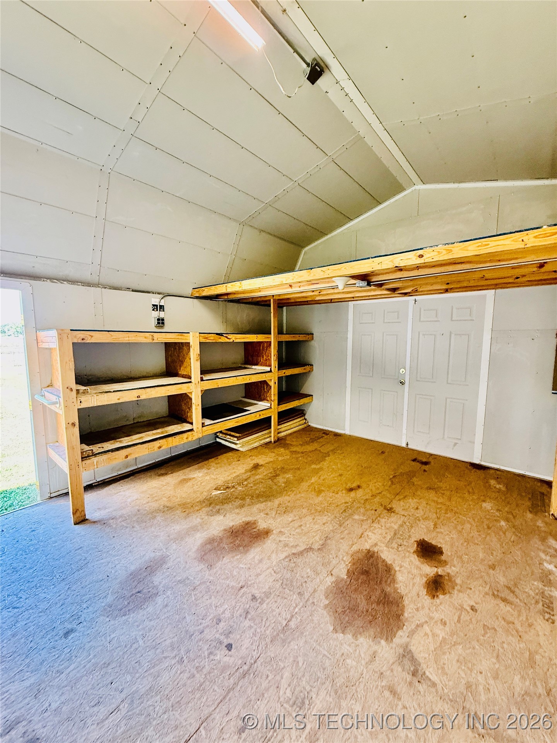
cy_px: 372
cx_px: 278
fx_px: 300
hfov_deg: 85.7
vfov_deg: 102.1
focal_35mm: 14
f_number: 2.2
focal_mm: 2.22
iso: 400
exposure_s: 1/60
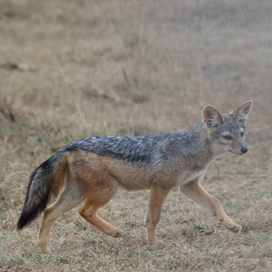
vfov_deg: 3.3
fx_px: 4774
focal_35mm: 537
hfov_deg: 3.3
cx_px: 201
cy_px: 136
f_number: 5.3
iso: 450
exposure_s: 1/400
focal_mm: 280
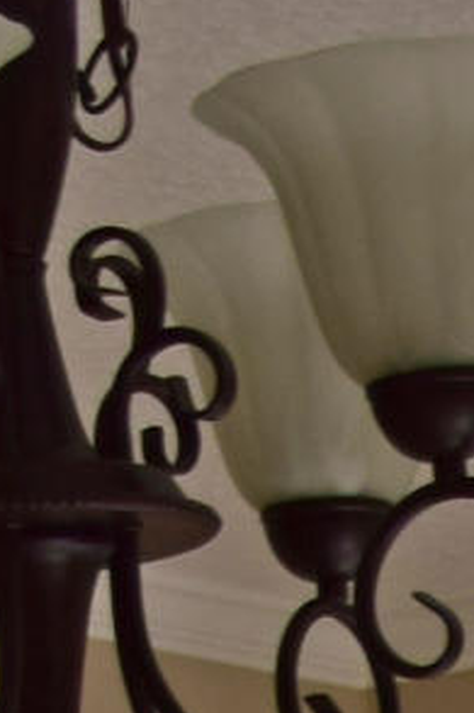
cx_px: 1067
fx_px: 6070
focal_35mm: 307
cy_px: 2185
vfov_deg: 6.2
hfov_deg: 4.4
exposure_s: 1/200
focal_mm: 20
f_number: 3.5
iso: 100
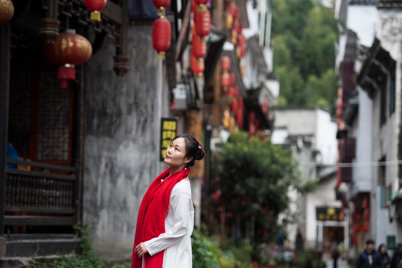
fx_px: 1395
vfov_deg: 10.9
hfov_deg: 16.4
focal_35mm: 125
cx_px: 201
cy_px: 134
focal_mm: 125
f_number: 2.8
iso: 640
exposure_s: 1/2500
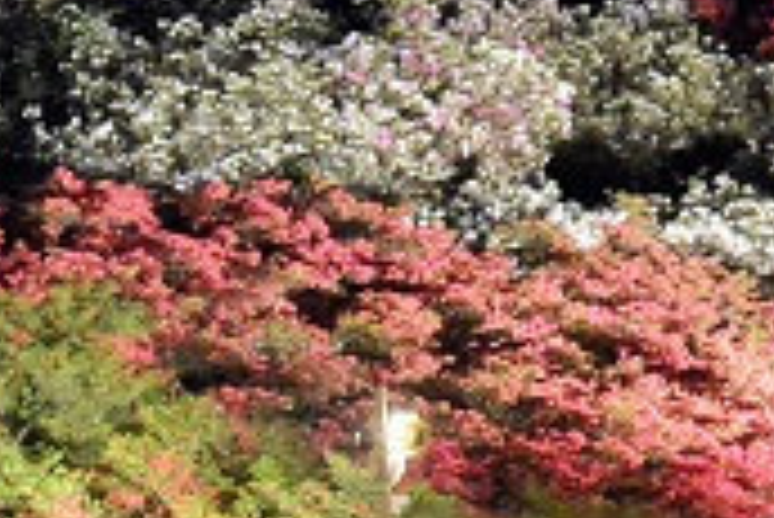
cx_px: 598
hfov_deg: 7.3
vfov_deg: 4.8
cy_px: 831
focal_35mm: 282
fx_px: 6068
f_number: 3.8
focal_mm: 30
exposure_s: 1/13
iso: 3200
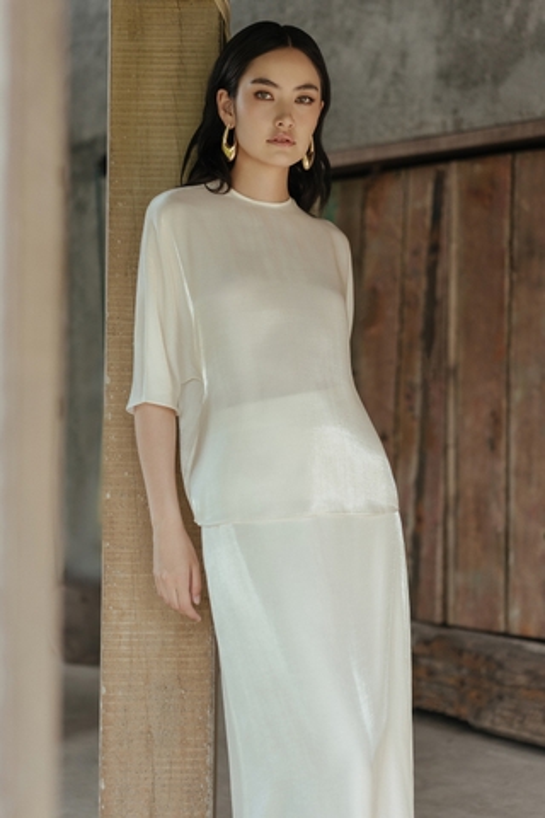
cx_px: 272
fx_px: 1249
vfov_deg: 36.2
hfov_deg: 24.6
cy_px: 409
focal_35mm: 55
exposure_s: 1/500
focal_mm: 55
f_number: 2.2
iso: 160
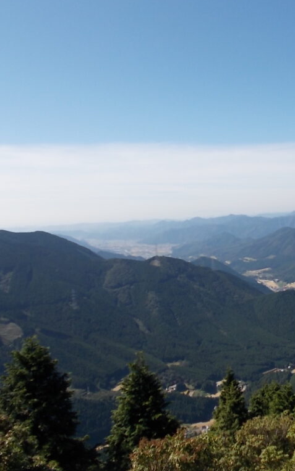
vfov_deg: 52.7
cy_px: 235
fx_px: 476
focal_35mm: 37
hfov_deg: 33.2
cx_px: 247
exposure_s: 1/160
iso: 80
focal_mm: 4.6
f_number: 8
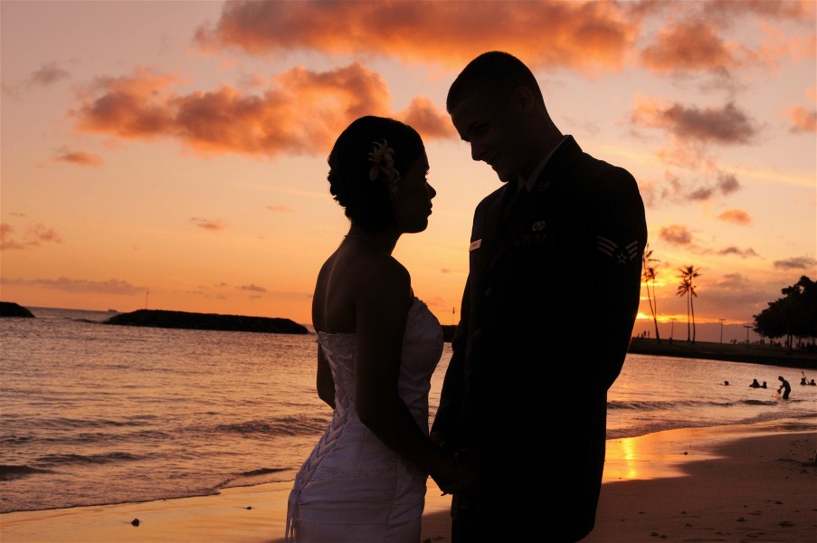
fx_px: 952
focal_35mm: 42
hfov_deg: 46.4
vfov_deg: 31.8
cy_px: 272
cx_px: 408
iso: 400
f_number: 8
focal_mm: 28
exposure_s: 1/200
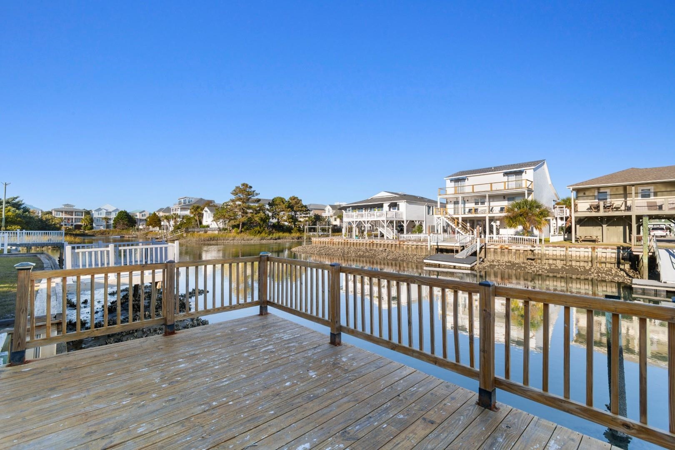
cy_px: 225
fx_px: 281
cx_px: 338
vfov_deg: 77.3
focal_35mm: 15
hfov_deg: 100.4
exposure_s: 1/160
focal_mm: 10
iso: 100
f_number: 6.3
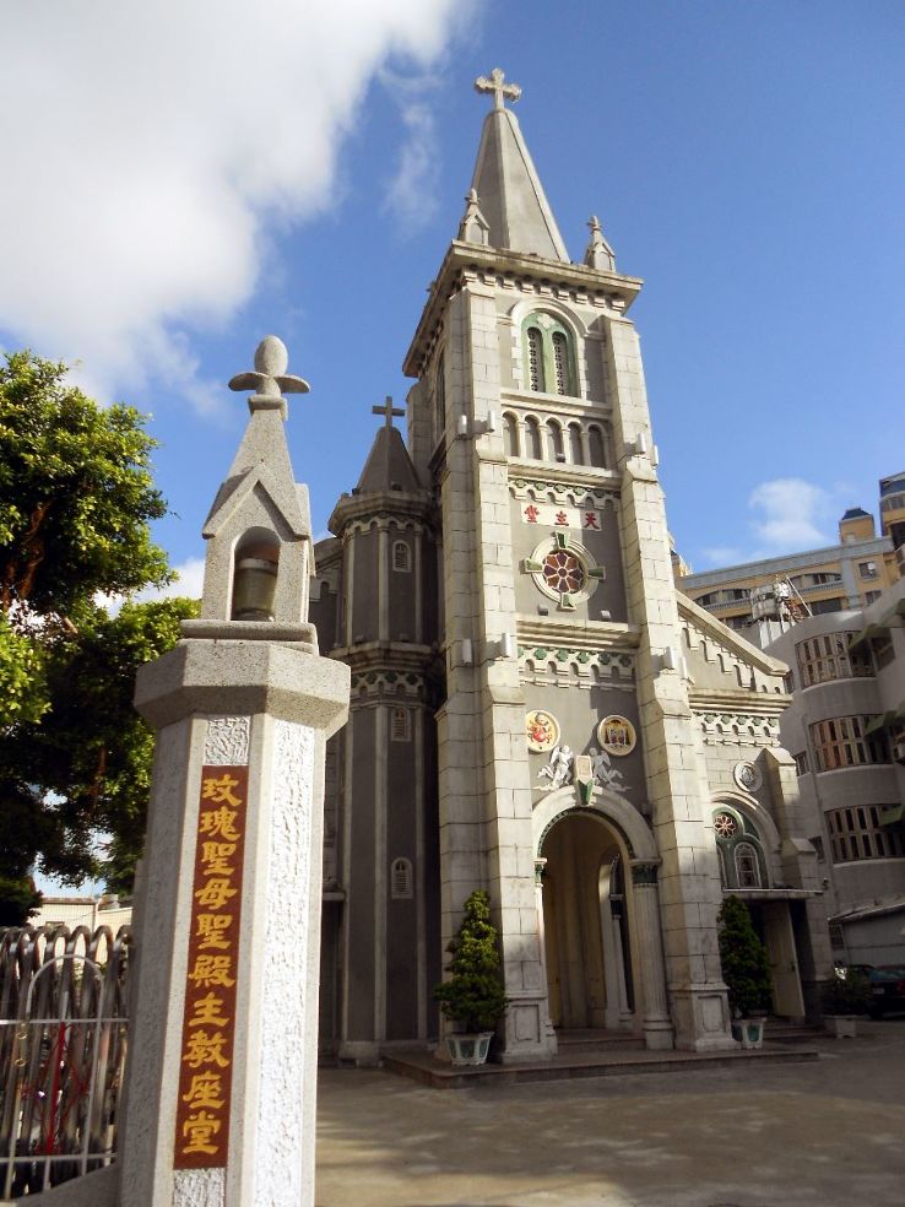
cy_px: 604
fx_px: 906
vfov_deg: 67.3
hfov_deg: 53.1
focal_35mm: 26
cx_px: 452
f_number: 3.2
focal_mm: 4.6
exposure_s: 1/800
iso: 80
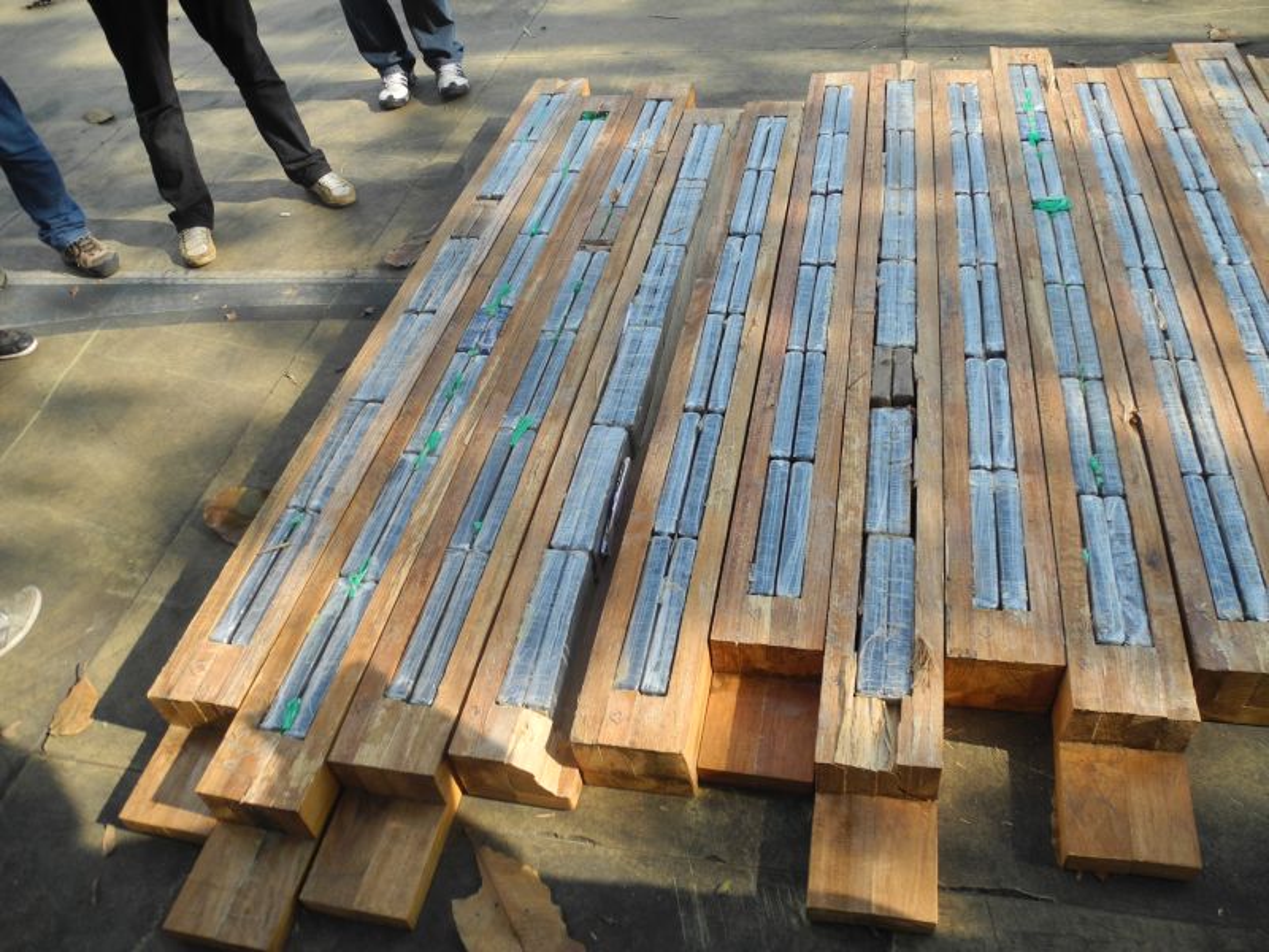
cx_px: 634
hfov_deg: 63.4
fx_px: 1026
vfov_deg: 49.7
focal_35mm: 28
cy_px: 476
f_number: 2.8
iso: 100
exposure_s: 1/548
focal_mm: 6
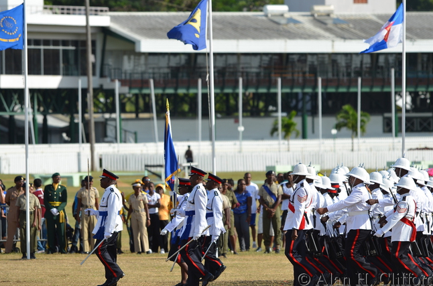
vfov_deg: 2.7
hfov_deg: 4.1
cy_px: 140
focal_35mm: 504
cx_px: 220
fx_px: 6046
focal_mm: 310
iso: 125
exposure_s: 1/640
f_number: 5.3
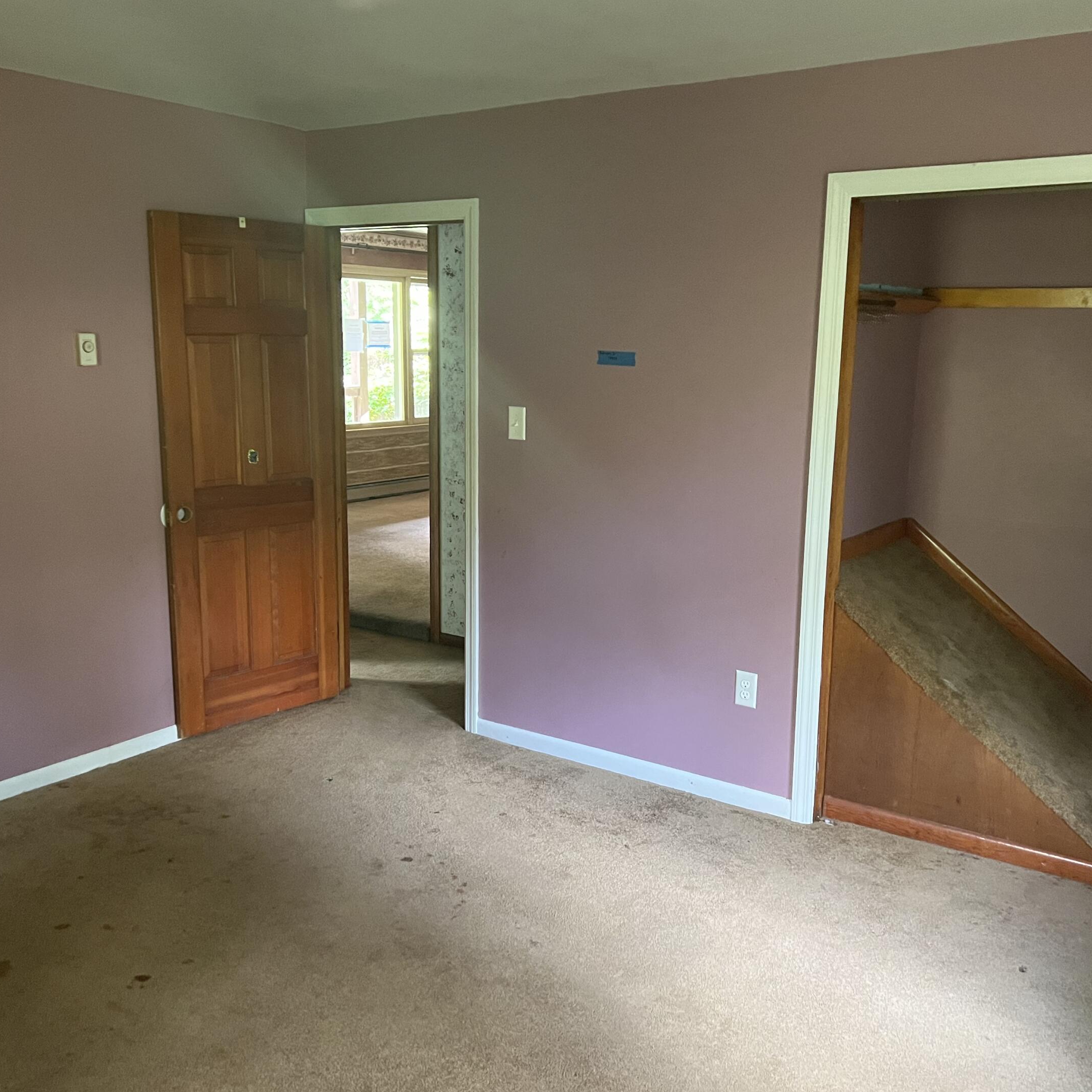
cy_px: 554
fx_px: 1142
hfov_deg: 51.1
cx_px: 552
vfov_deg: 51.1
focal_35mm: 32
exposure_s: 1/60
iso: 500
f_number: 1.5
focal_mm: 5.7
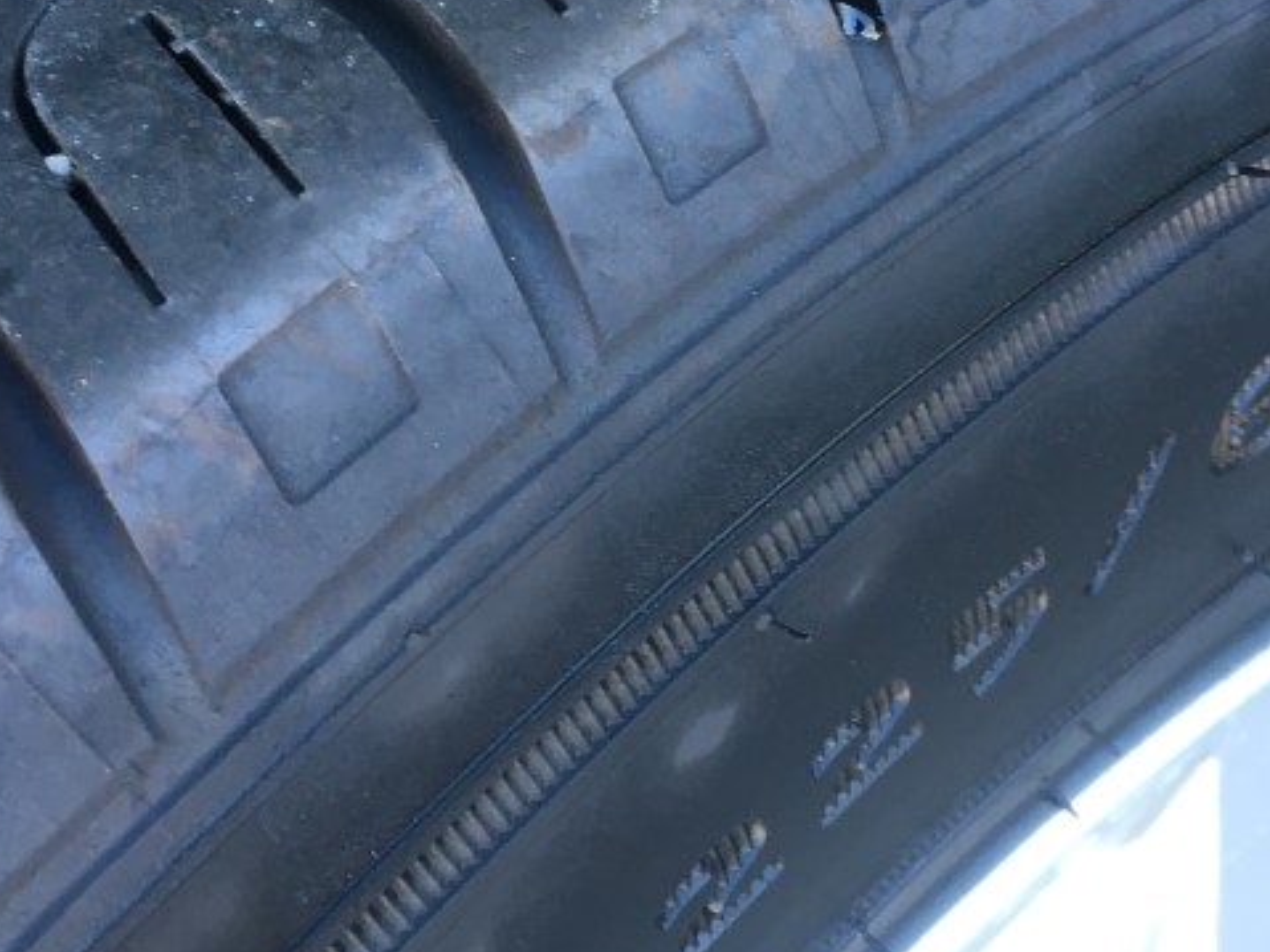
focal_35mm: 62
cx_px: 721
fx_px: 2274
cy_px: 172
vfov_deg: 23.3
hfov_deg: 31.2
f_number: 2.2
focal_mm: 4.15
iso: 50
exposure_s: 1/30
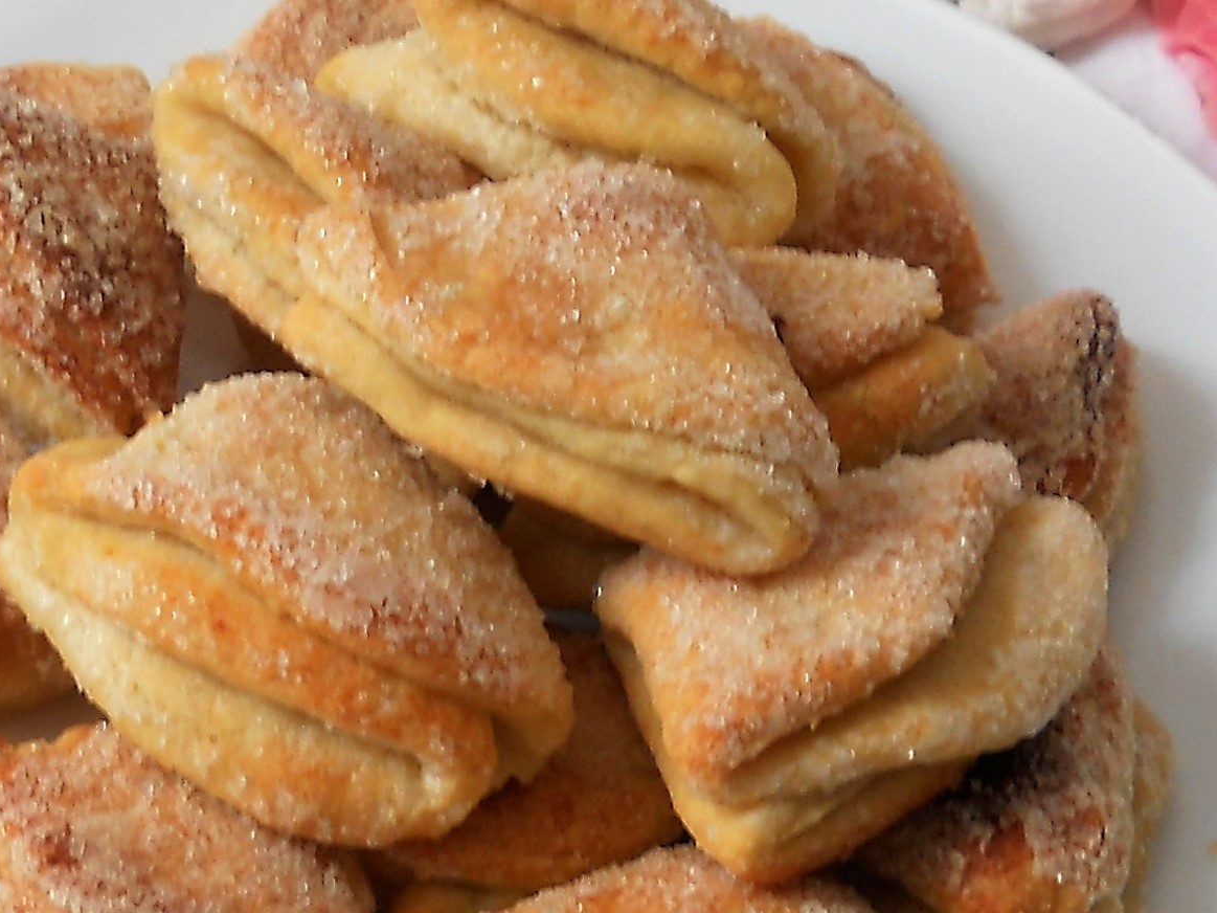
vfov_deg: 15.9
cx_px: 271
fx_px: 3269
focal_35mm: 93
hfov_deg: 20.9
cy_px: 382
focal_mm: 6.72
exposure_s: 1/40
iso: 80
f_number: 3.1
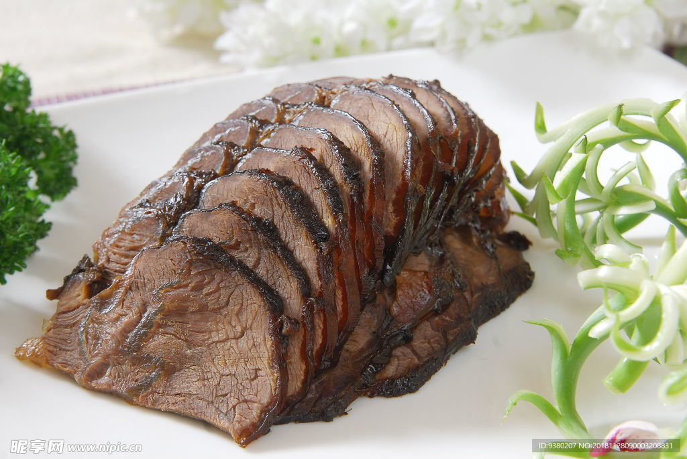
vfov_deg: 13.1
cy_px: 230
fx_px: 2006
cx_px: 344
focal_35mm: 105
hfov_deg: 19.4
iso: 100
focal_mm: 70
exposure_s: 1/160
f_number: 11
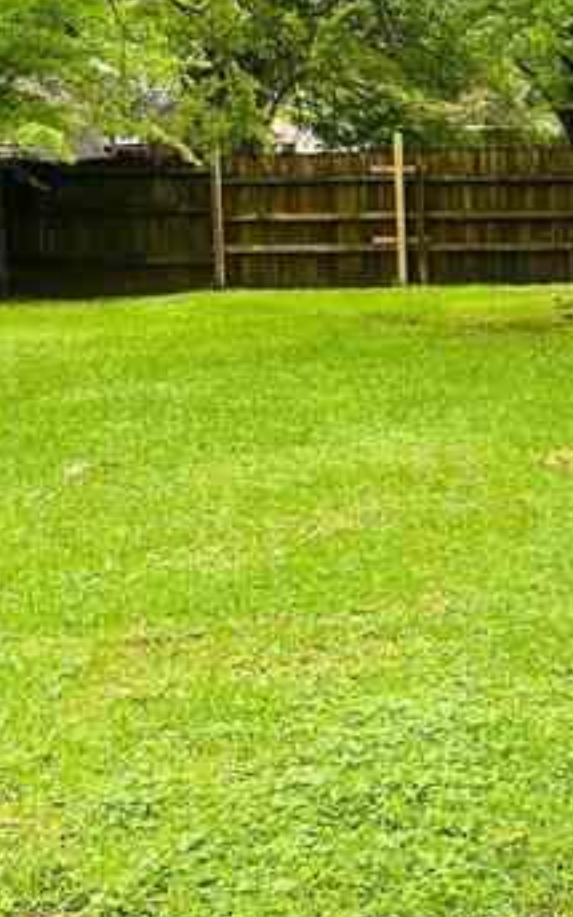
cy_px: 485
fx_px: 1924
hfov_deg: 15.8
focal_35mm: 77
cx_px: 808
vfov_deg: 26.8
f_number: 1.8
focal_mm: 4.25
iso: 32
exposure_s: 1/279
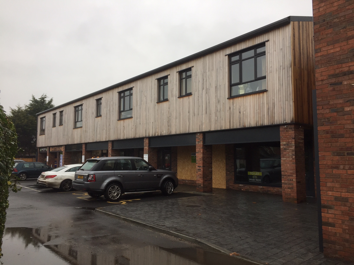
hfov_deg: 61.7
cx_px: 177
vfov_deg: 48.2
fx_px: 297
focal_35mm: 29
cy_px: 132
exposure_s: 1/100
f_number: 2.2
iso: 32
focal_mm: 4.15
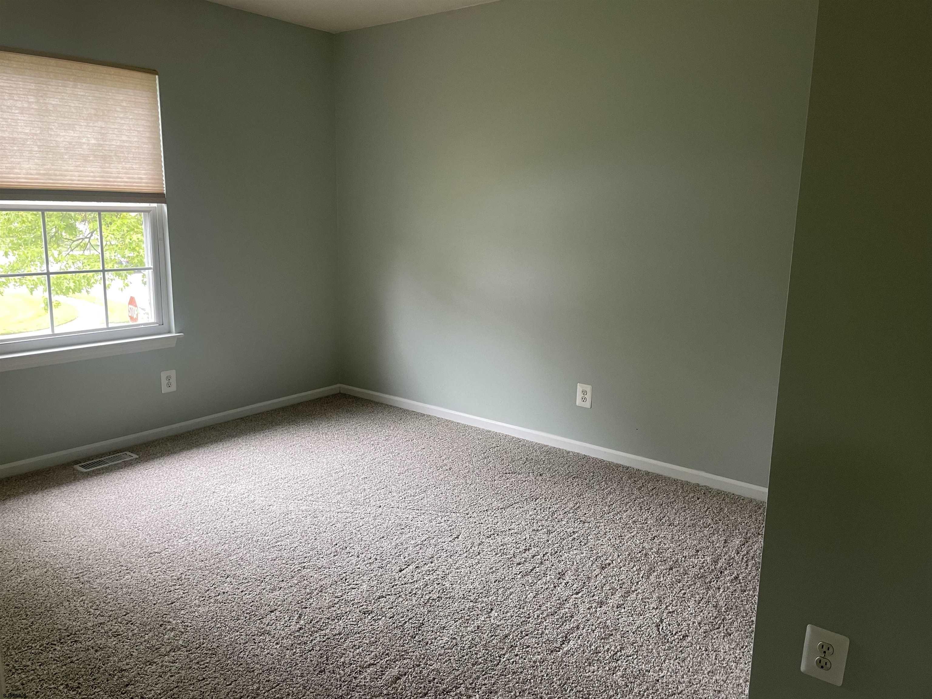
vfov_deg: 53.1
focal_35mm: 26
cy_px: 350
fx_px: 700
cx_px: 466
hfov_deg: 67.3
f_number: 1.6
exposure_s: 1/60
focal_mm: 4.2
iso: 125
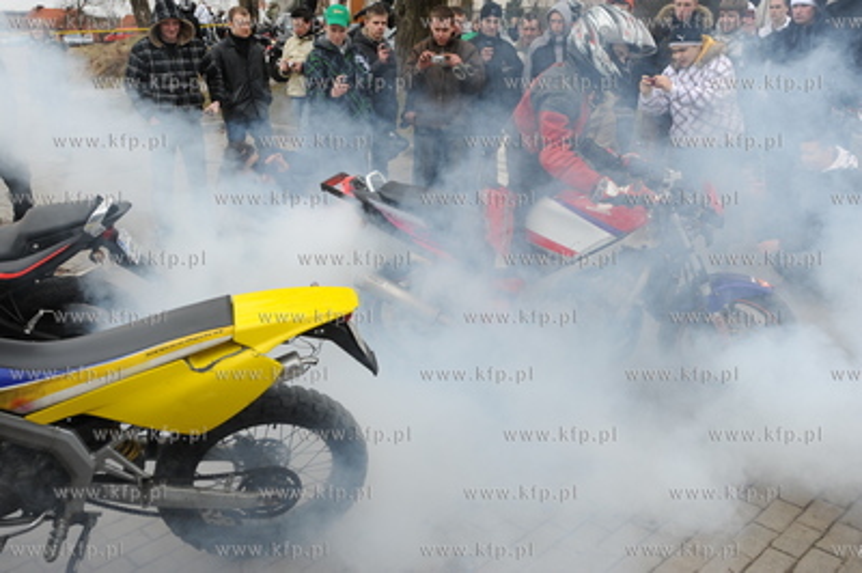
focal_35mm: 35
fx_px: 837
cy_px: 286
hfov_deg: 54.5
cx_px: 431
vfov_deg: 37.8
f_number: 5
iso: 200
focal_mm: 35
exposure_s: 1/160
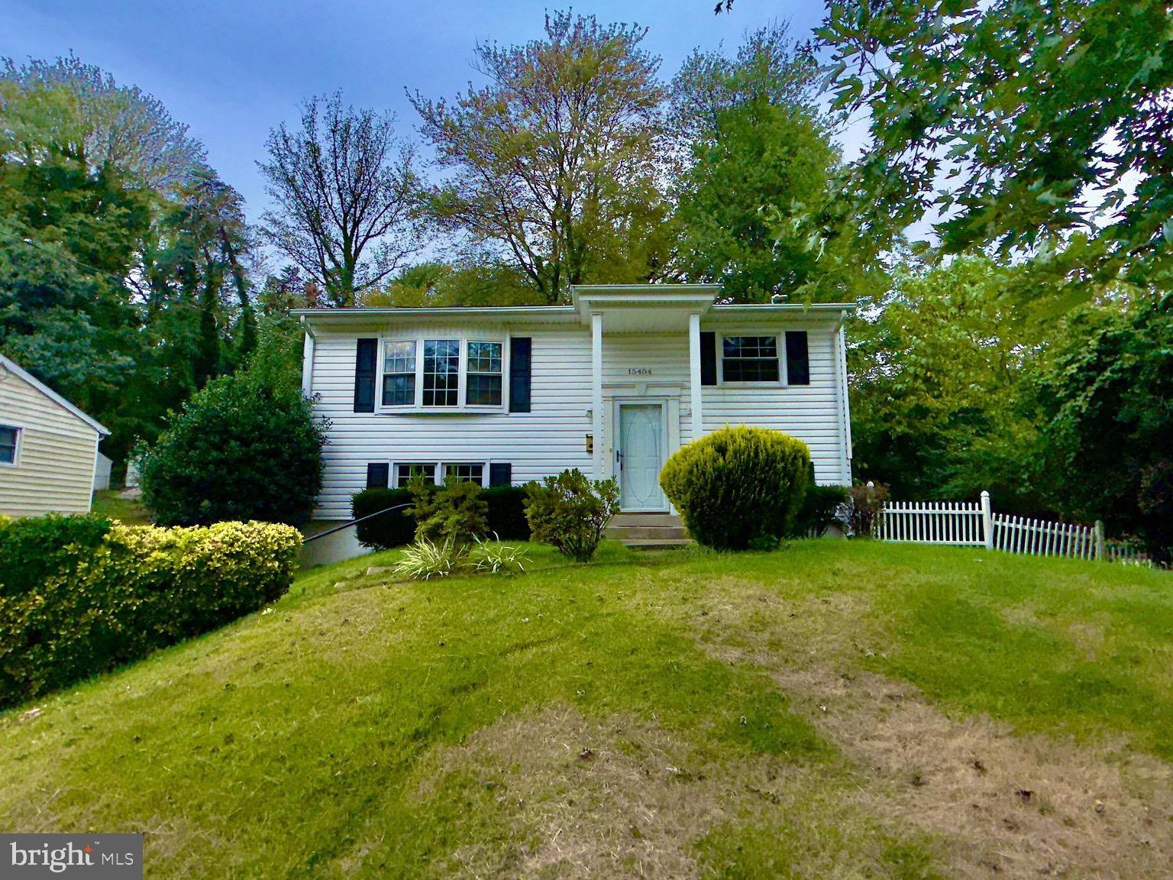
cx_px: 586
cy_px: 440
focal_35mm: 14
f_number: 2.2
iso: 16
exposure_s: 1/510
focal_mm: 2.22
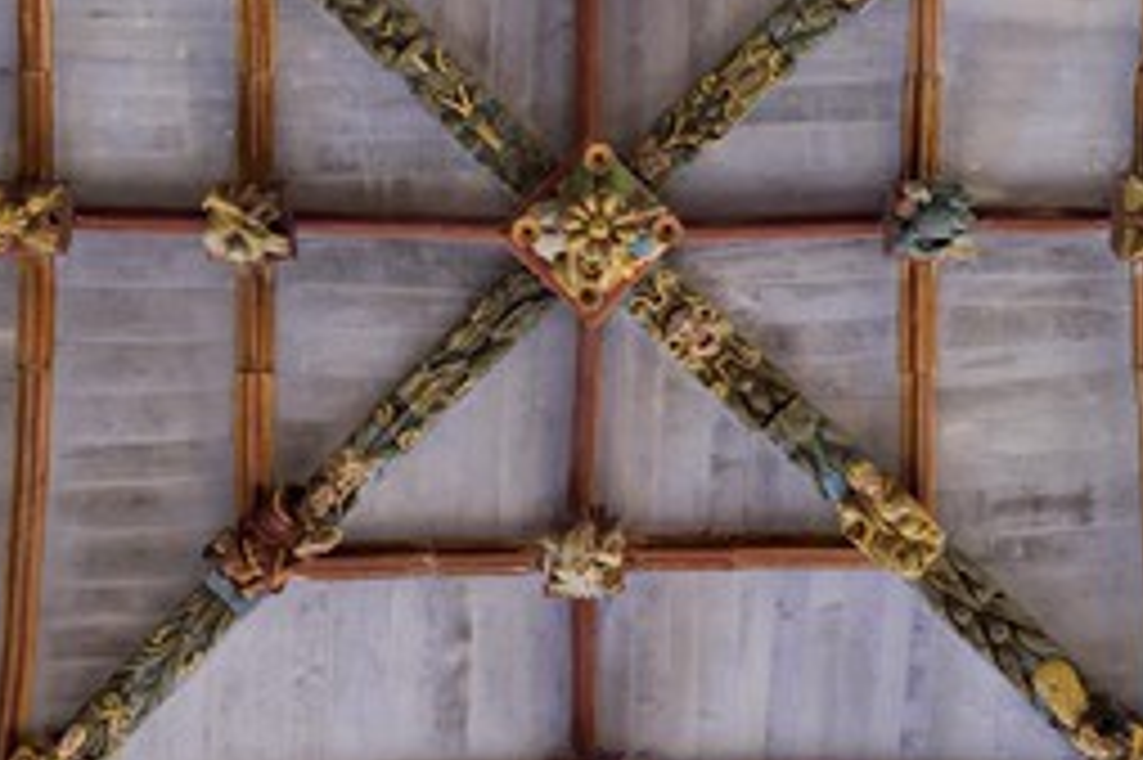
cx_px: 594
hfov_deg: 22.4
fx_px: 2887
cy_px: 184
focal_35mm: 91
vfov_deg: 14.9
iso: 1600
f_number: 7.1
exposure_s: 1/8
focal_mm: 55
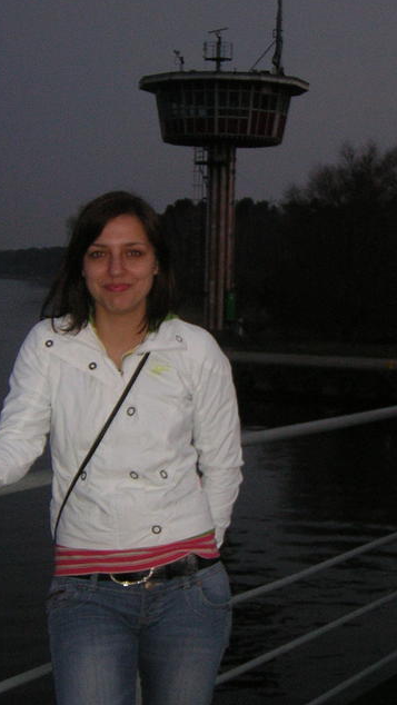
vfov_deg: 27.5
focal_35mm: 77
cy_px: 350
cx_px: 167
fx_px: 1440
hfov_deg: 15.7
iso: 118
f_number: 3.6
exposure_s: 1/60.1
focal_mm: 9.1
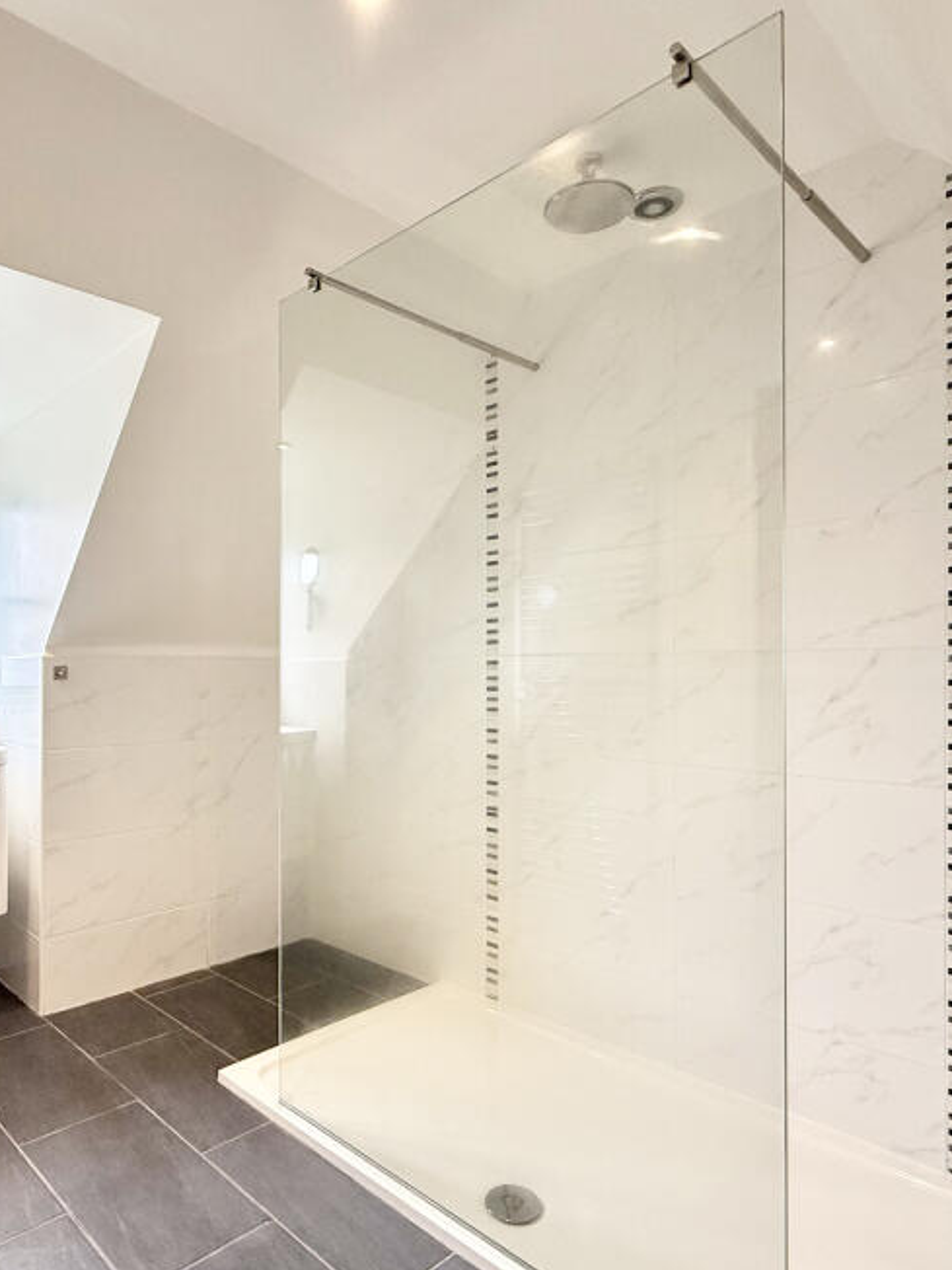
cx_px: 382
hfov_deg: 60.6
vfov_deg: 76.3
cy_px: 668
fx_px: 807
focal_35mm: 22
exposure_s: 1/99
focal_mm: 2.22
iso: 125
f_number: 2.2
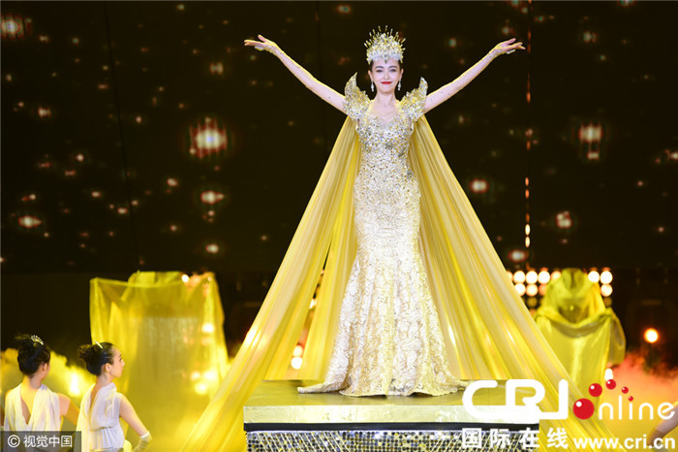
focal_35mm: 200
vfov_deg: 6.9
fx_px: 3765
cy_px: 226
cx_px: 339
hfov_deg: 10.3
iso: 1000
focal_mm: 200
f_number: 2.8
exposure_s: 1/400
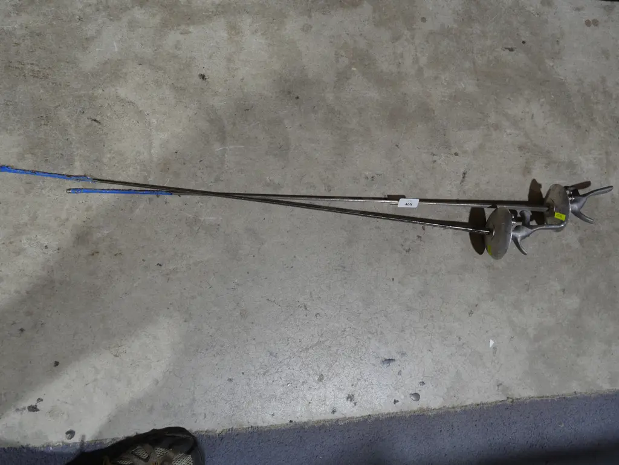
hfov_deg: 46.8
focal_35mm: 40
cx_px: 310
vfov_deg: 36.0
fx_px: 716
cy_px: 232
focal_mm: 20
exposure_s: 1/60
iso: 250
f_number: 4.4
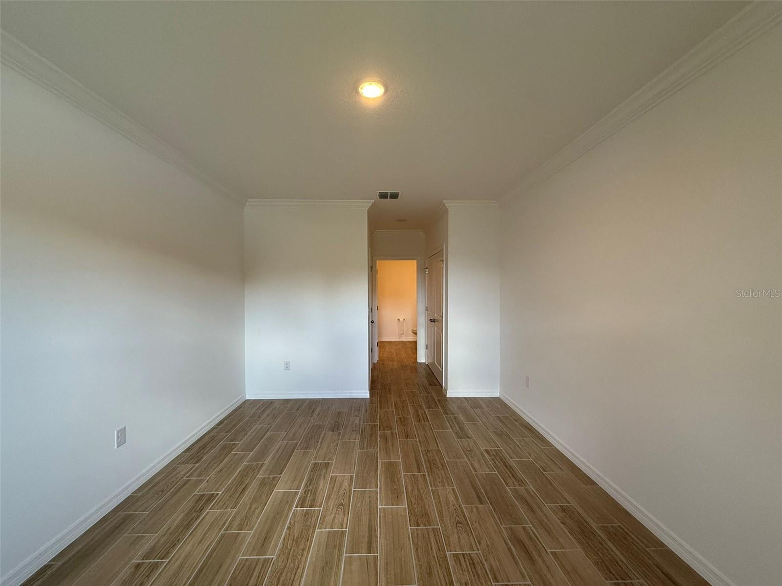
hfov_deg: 102.1
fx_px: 316
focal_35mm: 14
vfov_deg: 85.7
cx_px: 391
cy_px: 293
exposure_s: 1/120
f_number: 2.2
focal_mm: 2.22
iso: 250
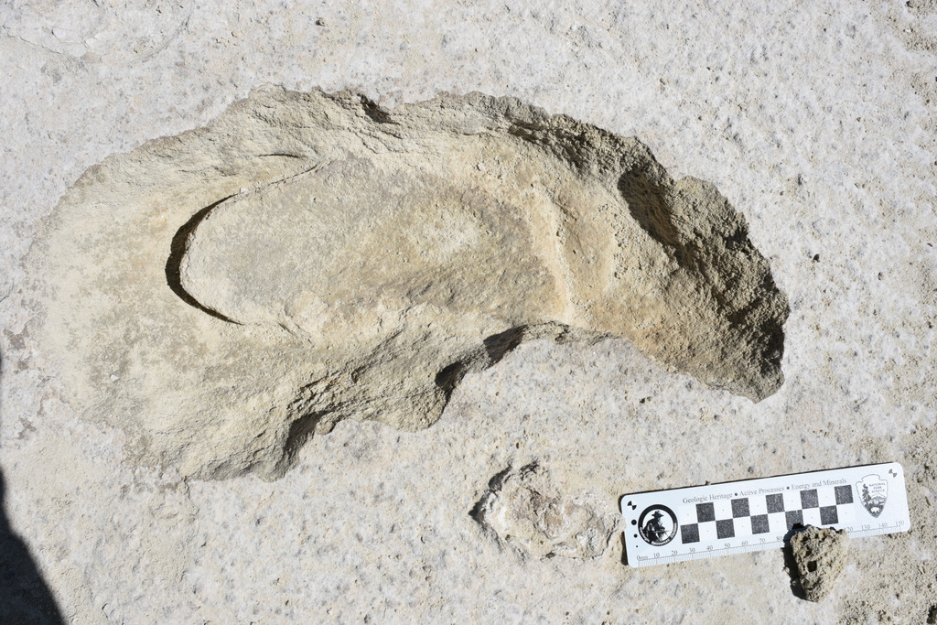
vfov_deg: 43.6
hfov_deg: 61.9
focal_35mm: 30
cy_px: 312
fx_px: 781
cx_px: 468
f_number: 9
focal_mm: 20
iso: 100
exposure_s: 1/500
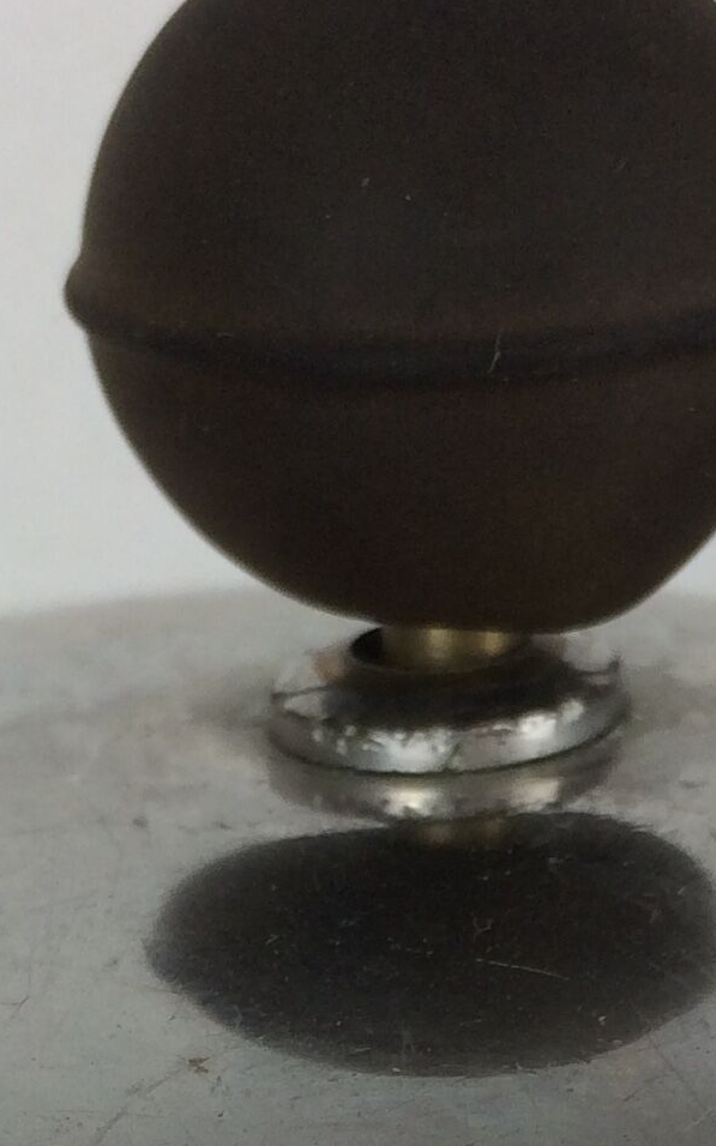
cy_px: 1347
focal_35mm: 105
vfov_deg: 18.8
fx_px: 3280
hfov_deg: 12.5
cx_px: 396
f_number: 2.2
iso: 64
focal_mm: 4.15
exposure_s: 1/100
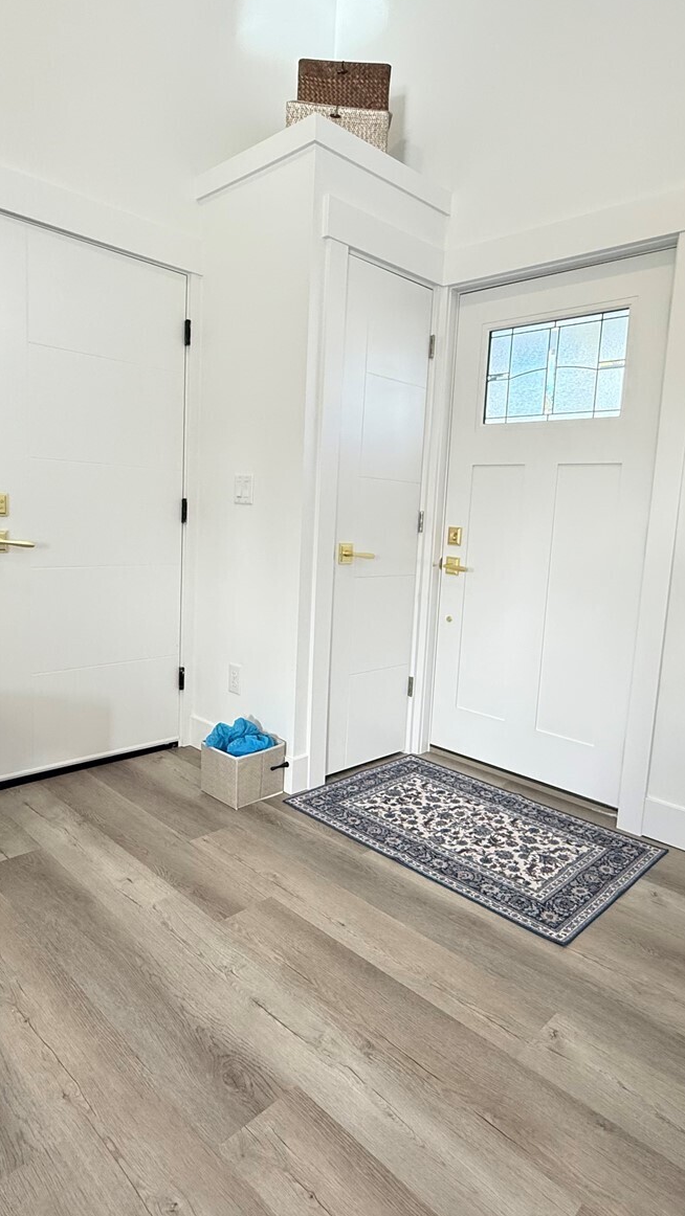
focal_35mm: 21
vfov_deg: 83.8
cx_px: 366
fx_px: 678
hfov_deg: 53.6
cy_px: 595
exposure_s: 1/120
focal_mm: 2.22
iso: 200
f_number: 2.2
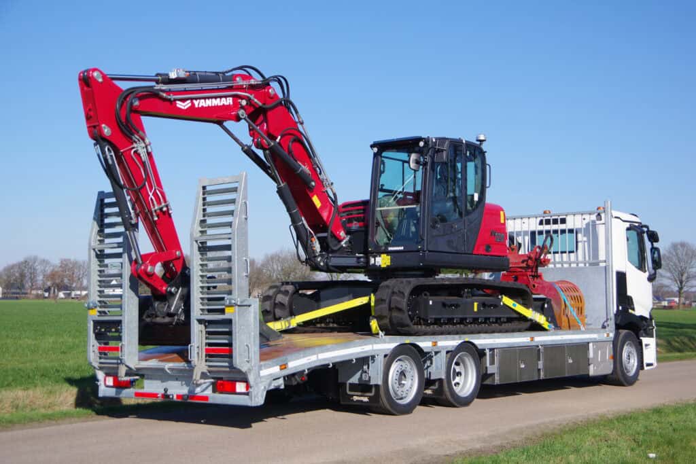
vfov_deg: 25.1
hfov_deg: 36.9
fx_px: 1044
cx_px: 348
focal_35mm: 54
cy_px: 232
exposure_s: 1/1000
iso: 200
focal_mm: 36
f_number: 4.5
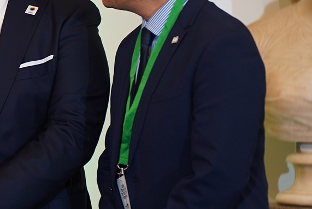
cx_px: -43
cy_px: 67
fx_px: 3340
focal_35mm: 385
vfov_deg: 3.6
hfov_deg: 5.3
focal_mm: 136
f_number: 2.8
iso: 640
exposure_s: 1/125
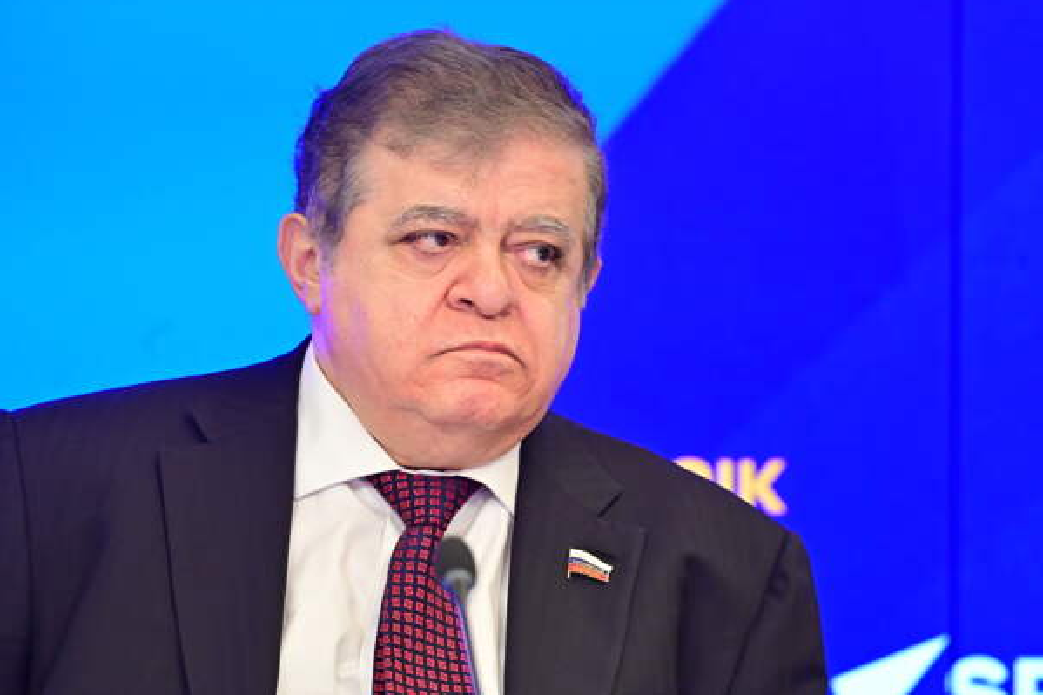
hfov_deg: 6.9
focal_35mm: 300
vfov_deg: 4.6
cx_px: 510
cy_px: 351
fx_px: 8689
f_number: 5.6
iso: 4000
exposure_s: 1/125
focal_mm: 290
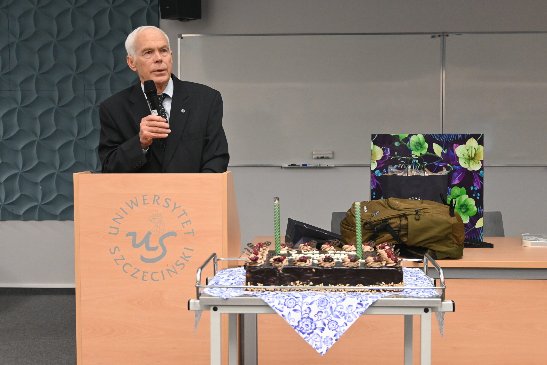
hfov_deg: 40.5
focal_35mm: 49
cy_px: 176
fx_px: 741
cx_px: 281
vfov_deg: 27.6
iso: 2500
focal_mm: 30.5
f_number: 4.8
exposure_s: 1/50
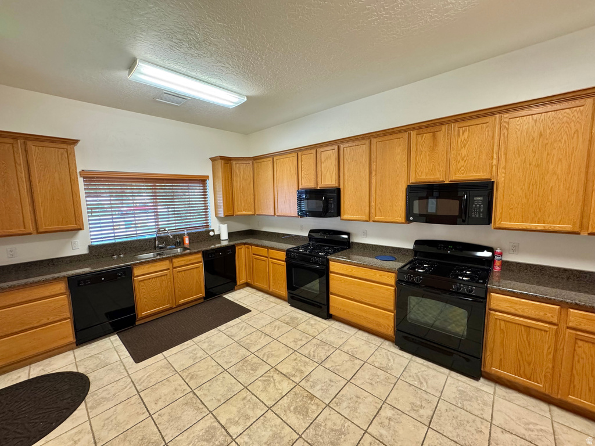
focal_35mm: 14
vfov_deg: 85.7
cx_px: 298
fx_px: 241
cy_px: 223
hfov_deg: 102.1
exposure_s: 1/60
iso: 320
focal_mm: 2.22
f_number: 2.2
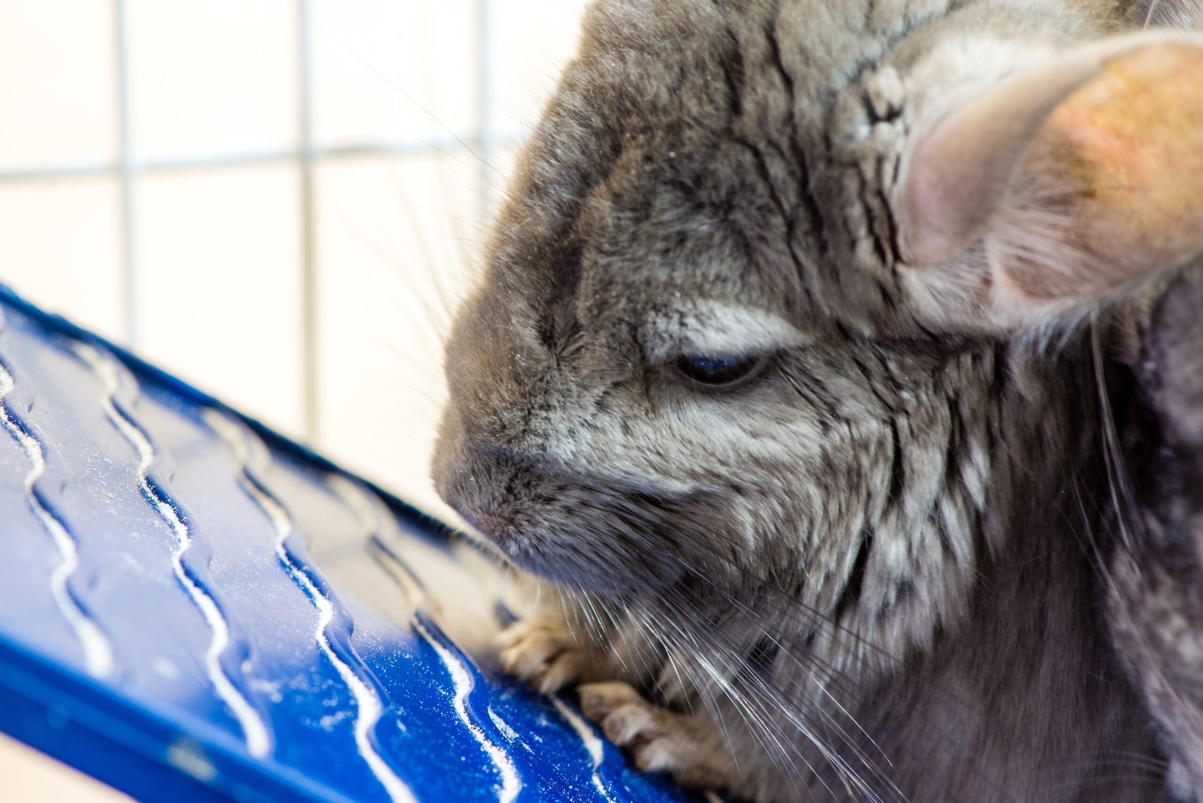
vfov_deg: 13.1
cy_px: 402
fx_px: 3510
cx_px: 602
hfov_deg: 19.4
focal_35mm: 105
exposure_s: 2
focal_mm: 105
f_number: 8
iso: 500
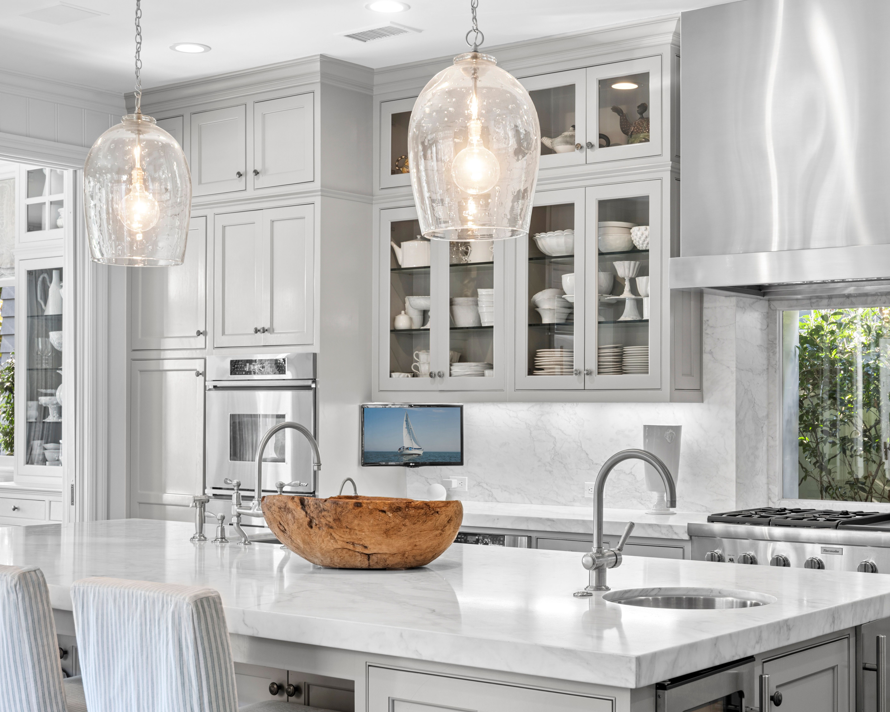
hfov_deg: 34.6
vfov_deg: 28.1
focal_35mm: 54
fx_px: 1422
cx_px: 555
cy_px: 417
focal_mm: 34
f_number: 8
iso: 200
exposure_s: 1/6
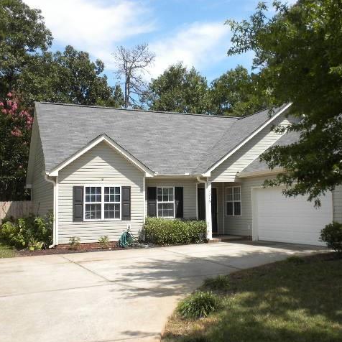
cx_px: 218
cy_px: 172
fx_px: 492
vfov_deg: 38.3
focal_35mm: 44
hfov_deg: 38.1
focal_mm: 6.6
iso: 64
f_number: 10
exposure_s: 1/83
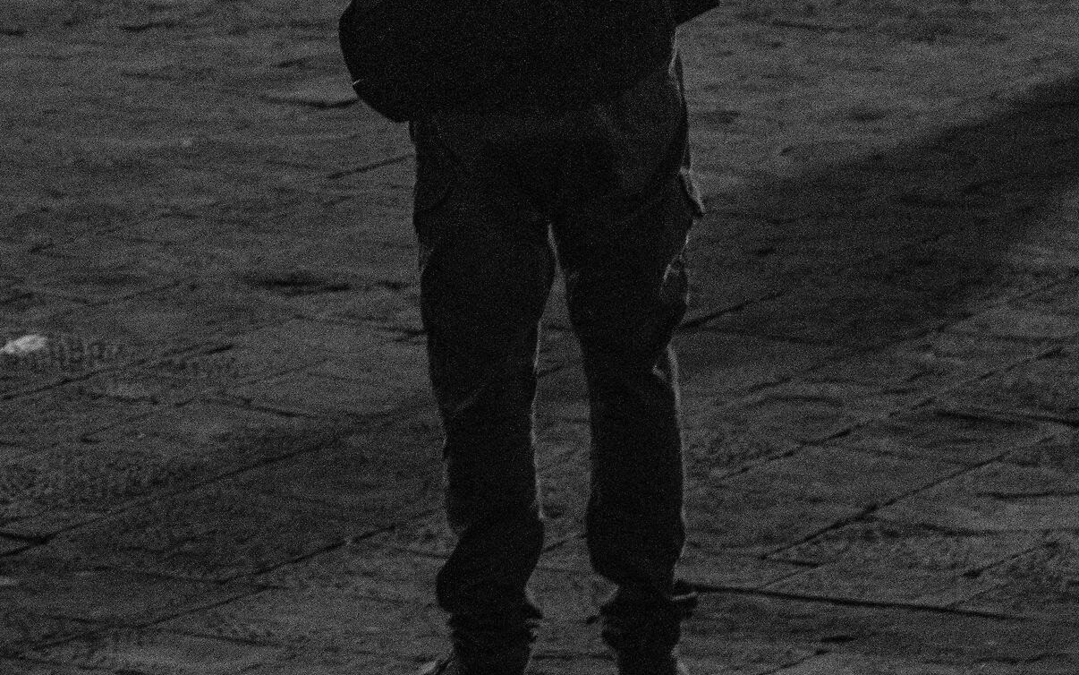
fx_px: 4176
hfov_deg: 14.6
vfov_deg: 9.2
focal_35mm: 142
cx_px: 107
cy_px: 68
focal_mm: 70
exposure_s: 1/3.33
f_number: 7.1
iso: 12800
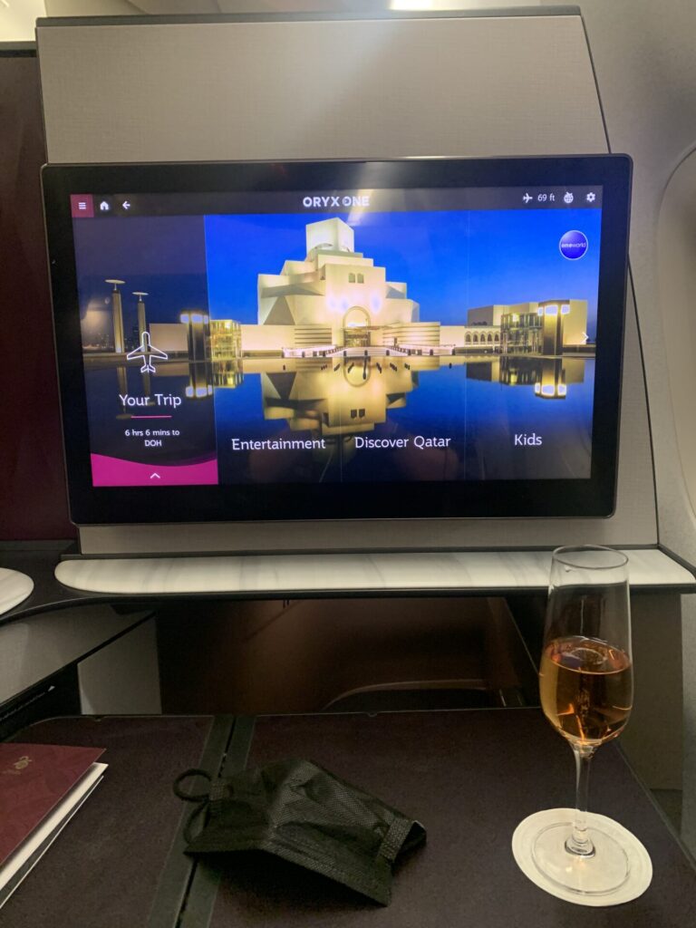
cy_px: 464
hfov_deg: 53.1
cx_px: 348
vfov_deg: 67.3
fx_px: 697
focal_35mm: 26
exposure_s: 1/48
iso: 320
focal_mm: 4.25
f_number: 1.8
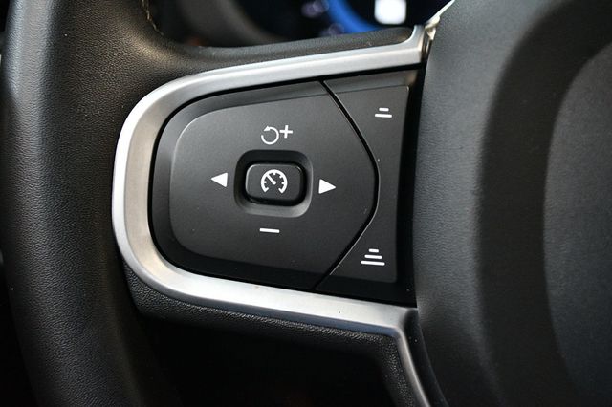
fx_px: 816
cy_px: 204
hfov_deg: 41.1
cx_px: 306
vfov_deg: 28.0
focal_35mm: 48
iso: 4500
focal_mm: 32
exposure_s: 1/60
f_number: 4.8
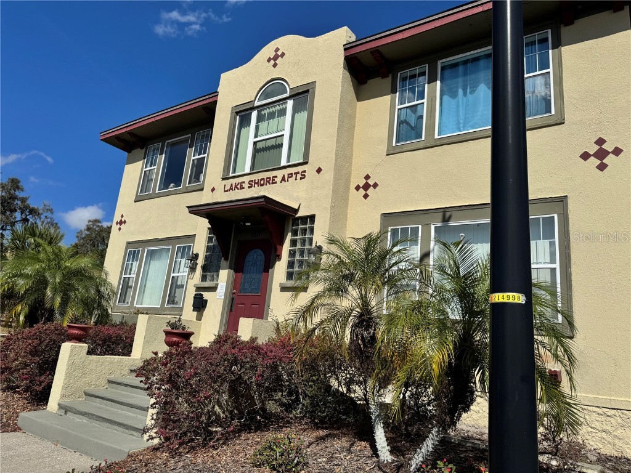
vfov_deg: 56.8
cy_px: 236
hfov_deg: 71.6
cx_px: 316
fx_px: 437
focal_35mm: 24
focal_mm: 6.76
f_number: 1.78
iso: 80
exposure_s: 1/10417
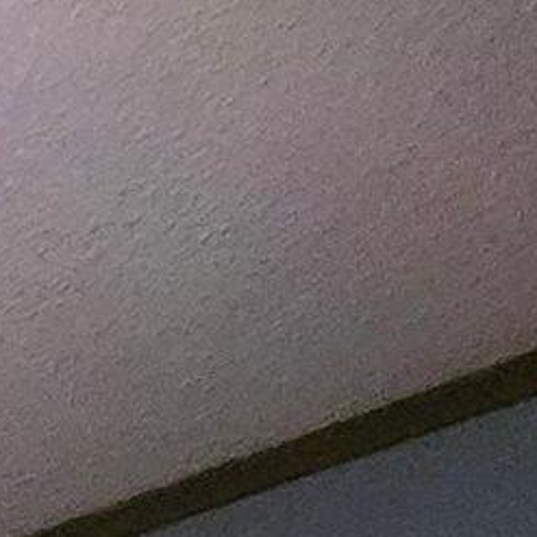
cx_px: -1002
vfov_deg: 8.6
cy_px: 2072
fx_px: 1878
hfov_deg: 11.3
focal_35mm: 107
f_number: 2.2
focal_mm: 2.2
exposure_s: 1/24
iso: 640
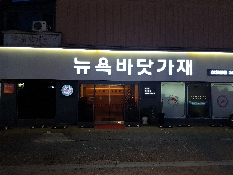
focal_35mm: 26
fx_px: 175
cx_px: 116
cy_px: 88
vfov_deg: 53.1
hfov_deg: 67.3
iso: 250
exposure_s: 1/17
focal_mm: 4.2
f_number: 1.7
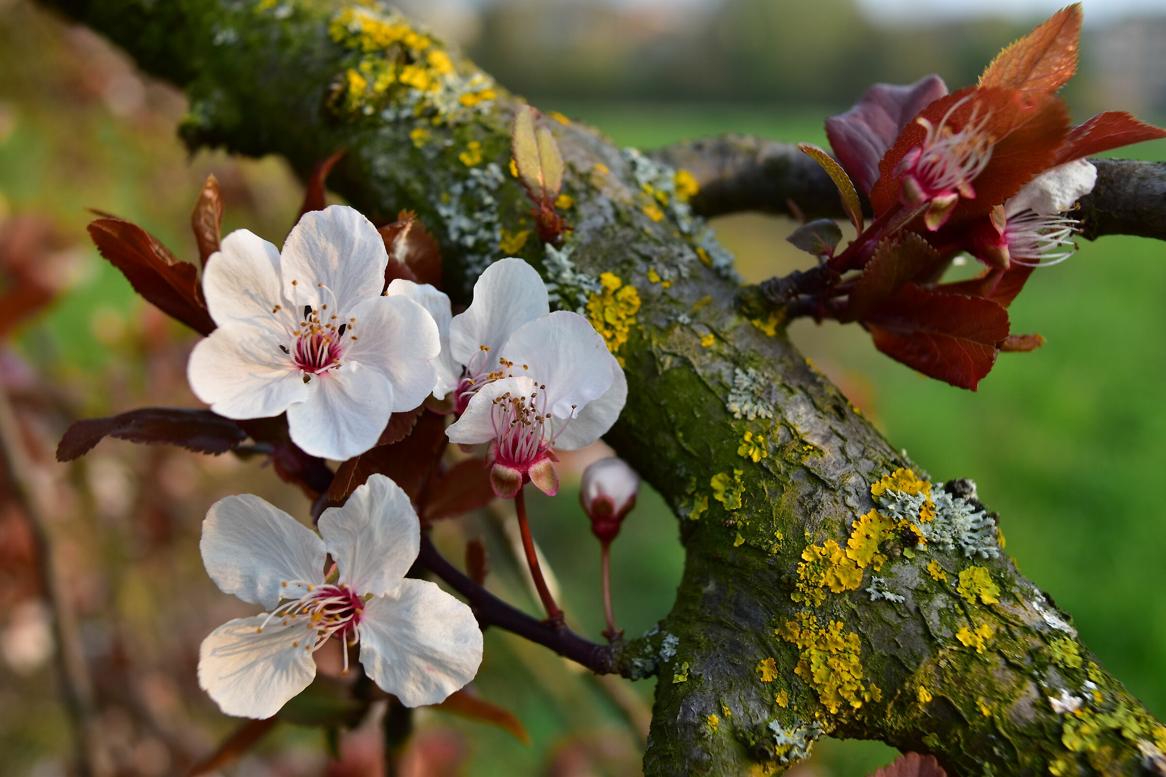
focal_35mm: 38
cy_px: 388
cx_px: 583
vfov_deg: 35.5
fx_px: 1214
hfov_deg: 51.3
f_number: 6.3
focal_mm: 25
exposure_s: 1/200
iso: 125
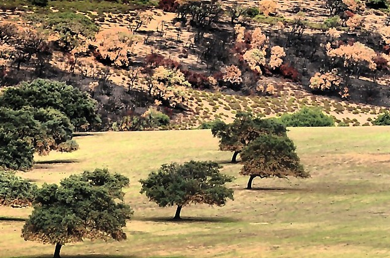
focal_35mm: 399
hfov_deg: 5.2
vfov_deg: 3.4
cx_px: 429
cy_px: -127
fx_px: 4315
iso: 200
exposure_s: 1/250
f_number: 8
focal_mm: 70
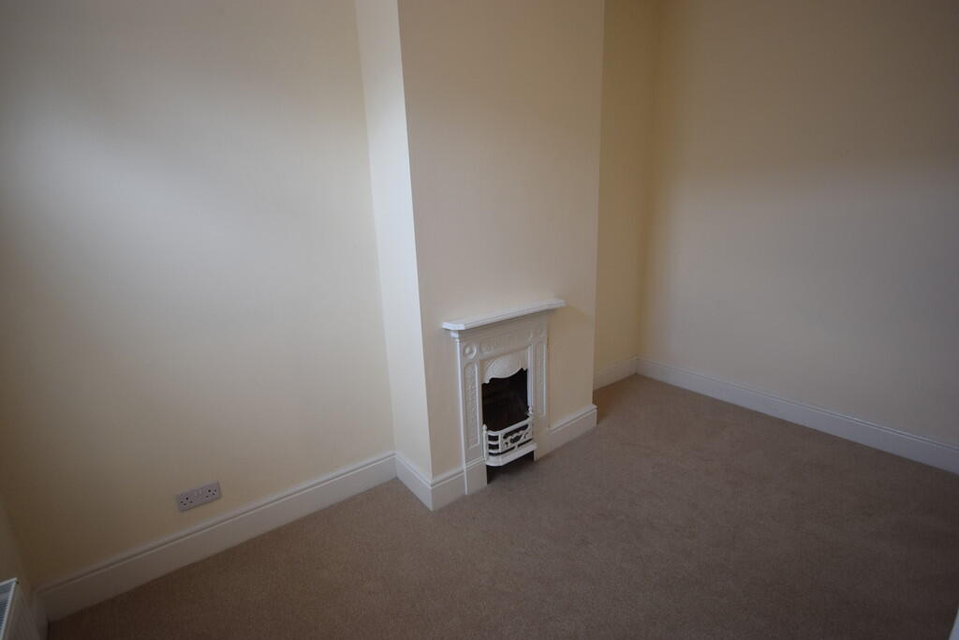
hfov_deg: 95.0
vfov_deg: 72.1
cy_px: 320
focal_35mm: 16
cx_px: 480
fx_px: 440
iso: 400
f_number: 4.2
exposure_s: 1/60
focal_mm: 11
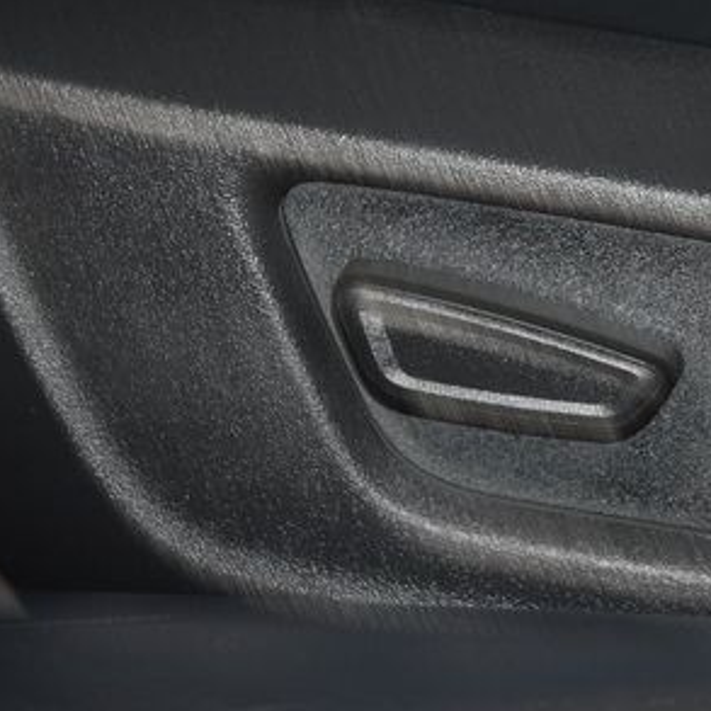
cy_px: 297
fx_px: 4531
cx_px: 636
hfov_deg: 8.9
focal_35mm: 195
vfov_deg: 9.0
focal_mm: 70
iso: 2000
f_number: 4.5
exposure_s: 1/30
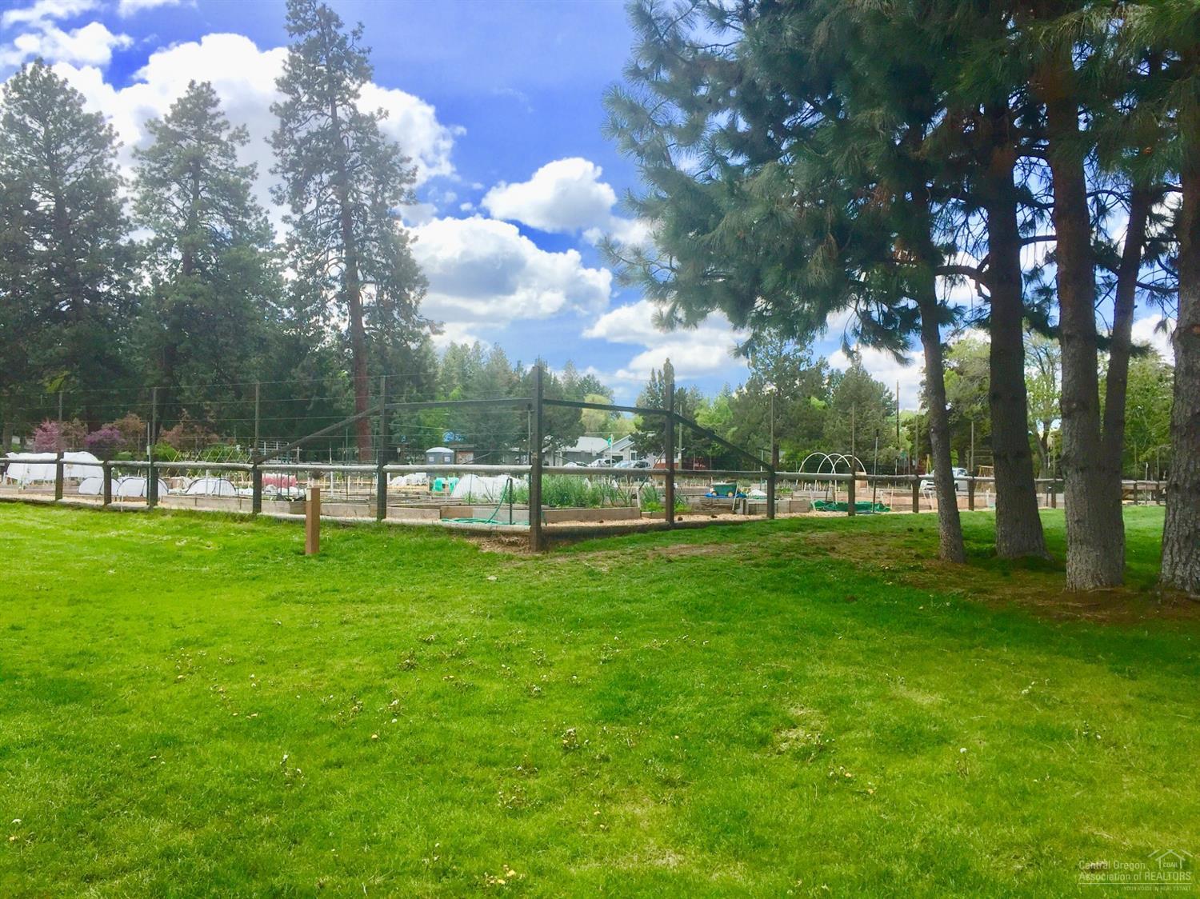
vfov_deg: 48.2
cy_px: 450
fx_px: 1005
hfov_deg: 61.7
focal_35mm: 29
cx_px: 600
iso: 32
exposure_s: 1/1647
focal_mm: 4.15
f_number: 2.2
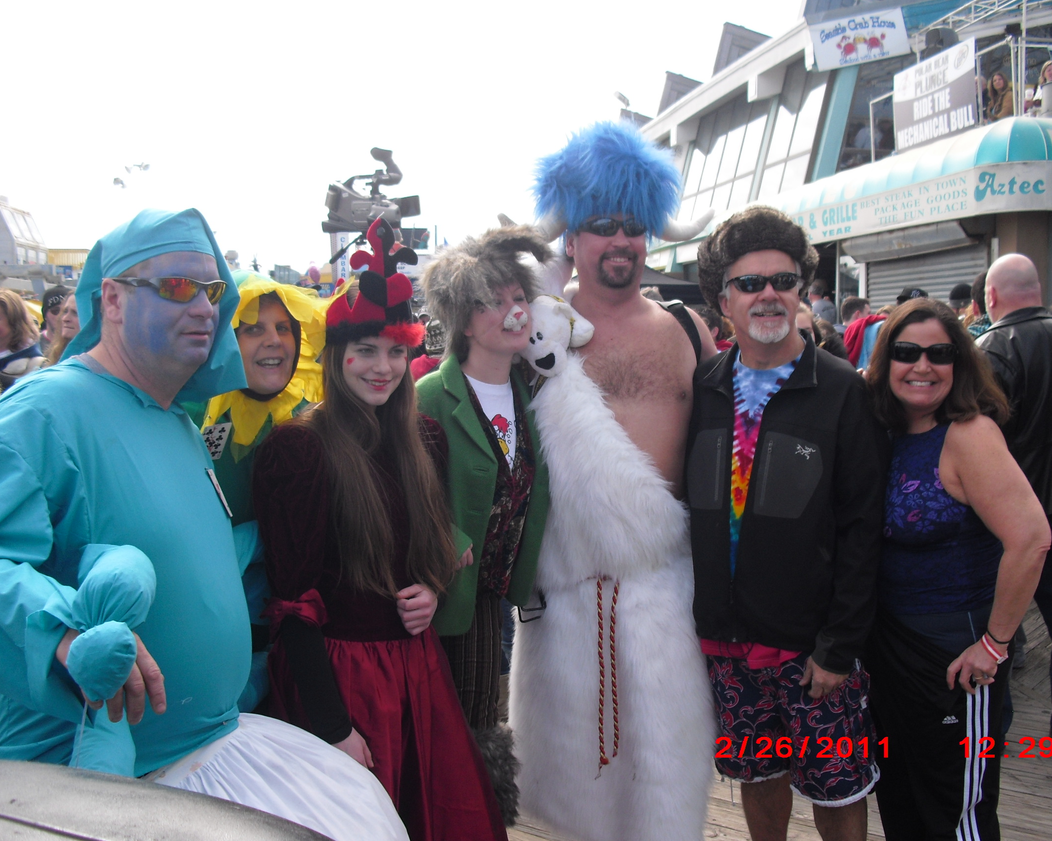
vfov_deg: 39.1
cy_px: 422
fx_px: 1183
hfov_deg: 47.9
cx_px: 539
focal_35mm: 38
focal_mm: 6.3
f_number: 7.8
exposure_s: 1/100
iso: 100
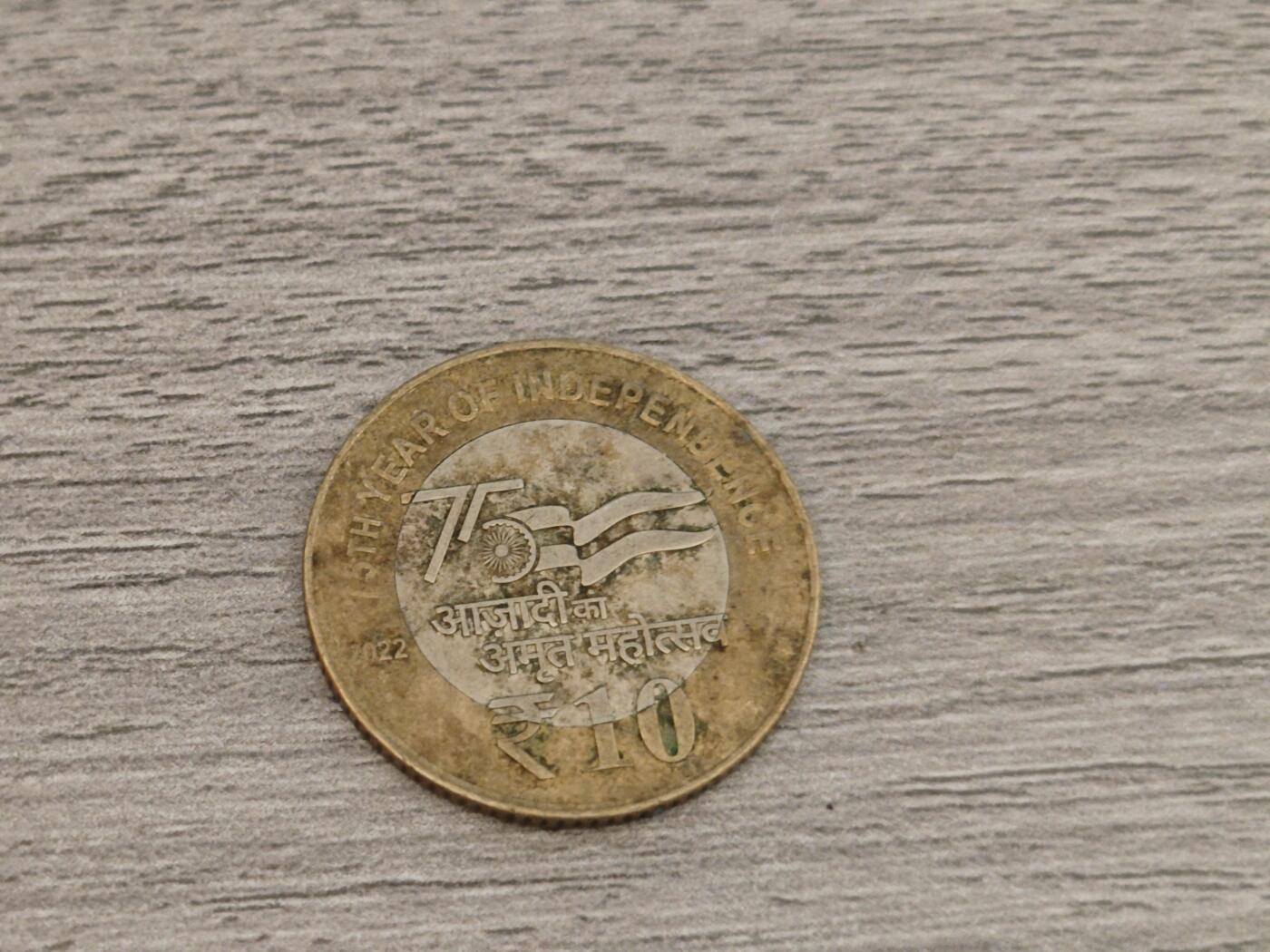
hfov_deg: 26.0
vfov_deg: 19.6
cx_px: 635
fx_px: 2752
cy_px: 476
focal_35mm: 75
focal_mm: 8.7
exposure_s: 1/175
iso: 1600
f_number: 1.9
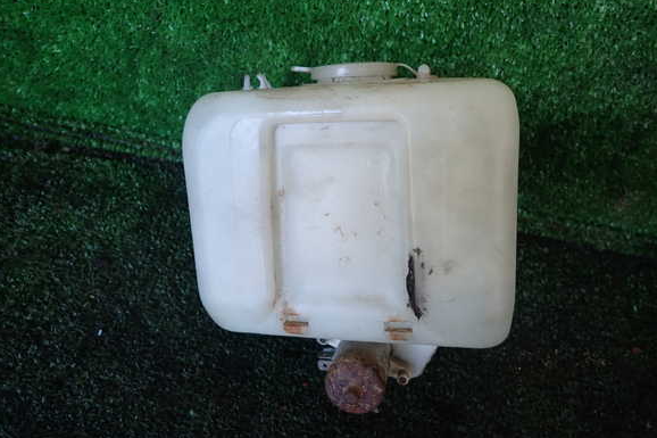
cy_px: 214
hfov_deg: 67.4
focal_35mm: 27
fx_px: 493
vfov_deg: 47.9
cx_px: 335
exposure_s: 1/60
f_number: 2
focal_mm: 4.5
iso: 160
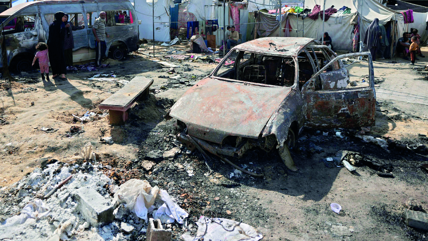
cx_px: 188
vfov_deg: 42.2
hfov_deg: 71.6
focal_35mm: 26
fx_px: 295
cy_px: 44
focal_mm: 18
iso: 100
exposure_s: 1/2500
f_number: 2.8
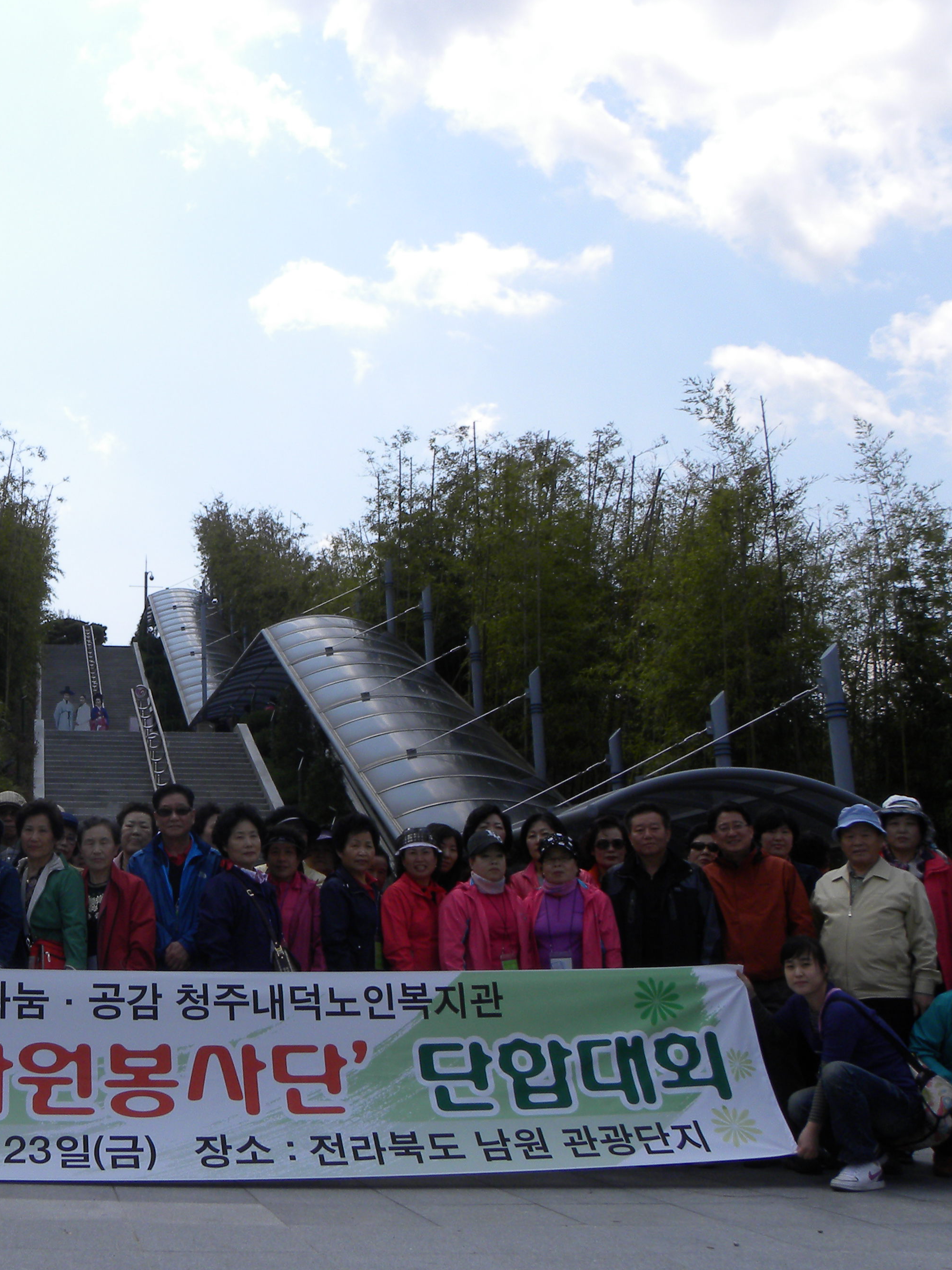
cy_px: 646
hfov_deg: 34.9
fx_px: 1430
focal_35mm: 39
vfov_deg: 47.9
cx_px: 109
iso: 64
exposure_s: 1/387
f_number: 6.3
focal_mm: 4.6
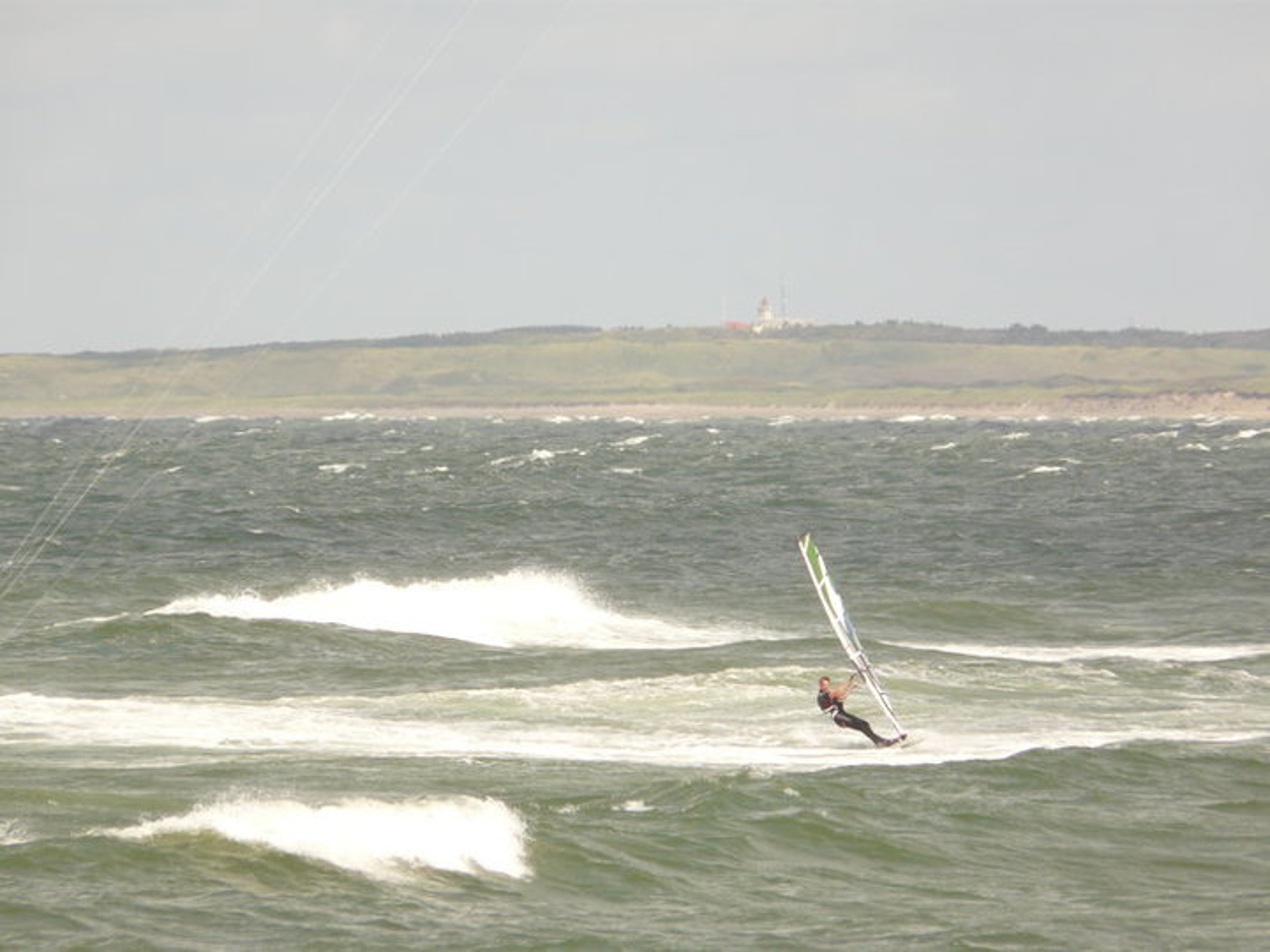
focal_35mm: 504
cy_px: 476
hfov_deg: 3.9
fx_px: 18491
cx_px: 635
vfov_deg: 3.0
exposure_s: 1/500
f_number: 5.6
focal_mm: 82.8
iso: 100
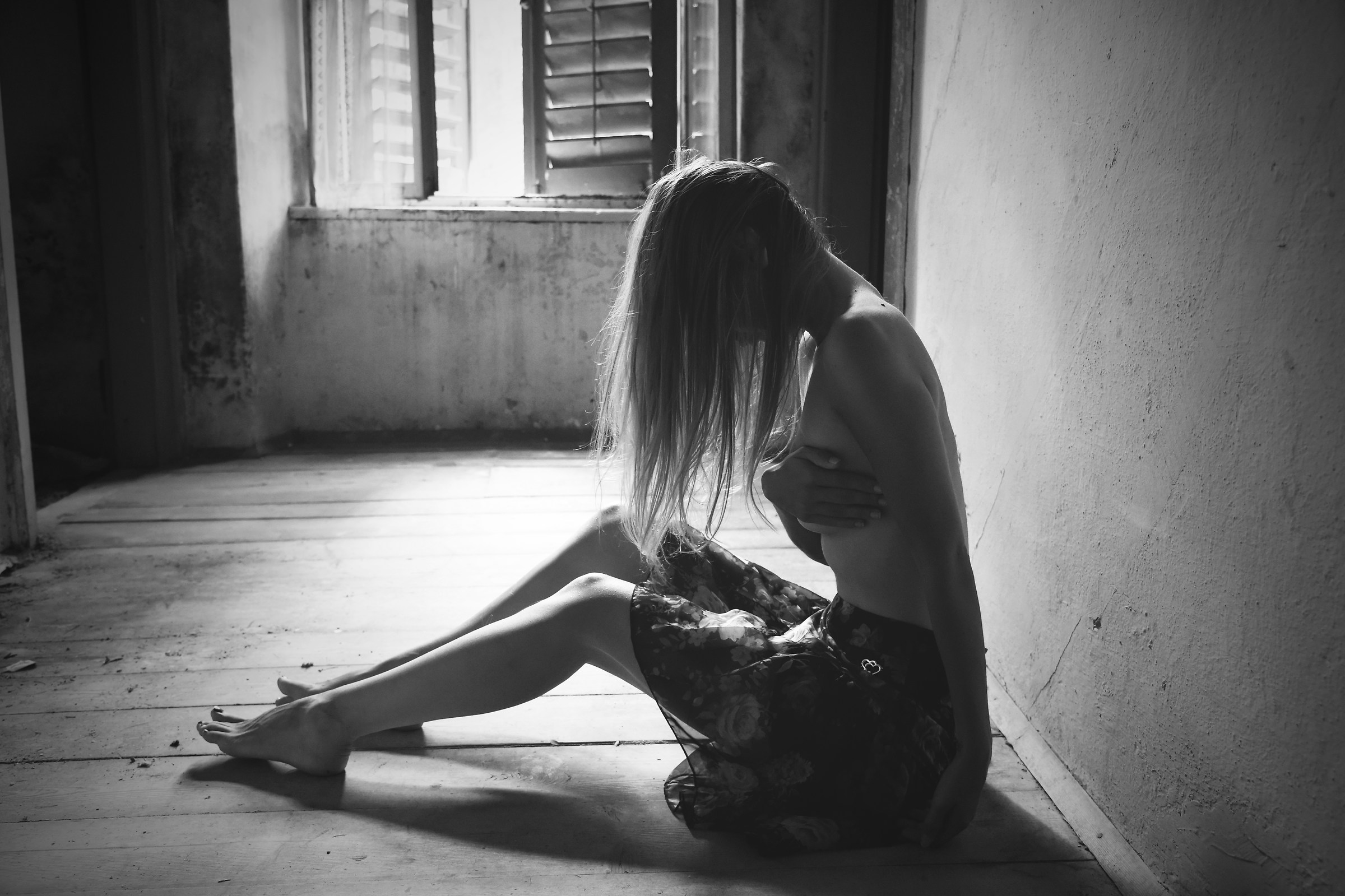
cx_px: 672
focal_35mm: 34
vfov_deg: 38.9
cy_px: 448
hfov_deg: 55.8
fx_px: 1270
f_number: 5
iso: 2500
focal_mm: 34
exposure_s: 1/80
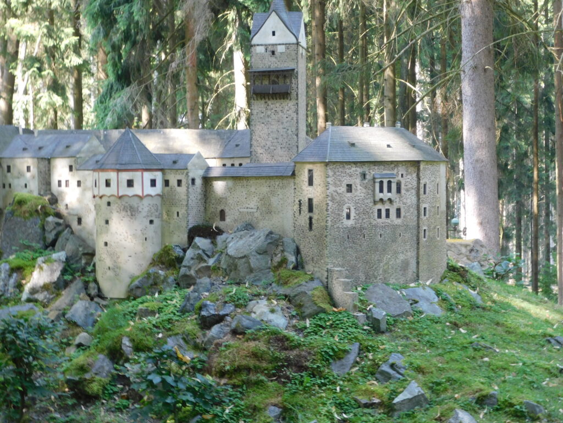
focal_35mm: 80
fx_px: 1301
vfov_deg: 18.4
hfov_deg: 24.4
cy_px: 212
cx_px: 282
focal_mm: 14.2
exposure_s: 1/30
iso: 140
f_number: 4.4
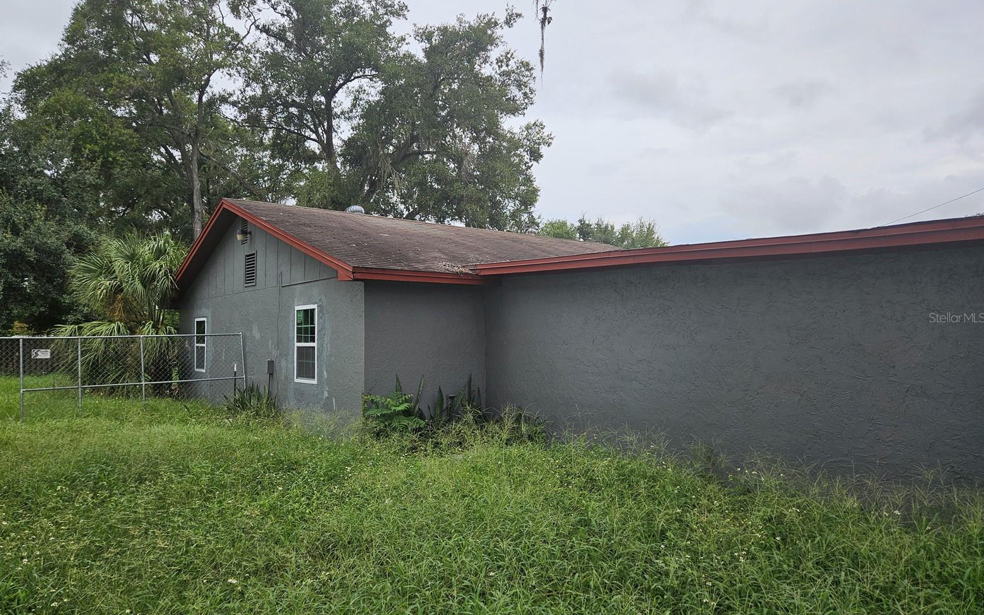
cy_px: 317
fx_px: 670
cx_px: 484
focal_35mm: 25
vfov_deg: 49.3
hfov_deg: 72.5
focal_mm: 5.4
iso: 25
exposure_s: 1/1300
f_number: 1.8
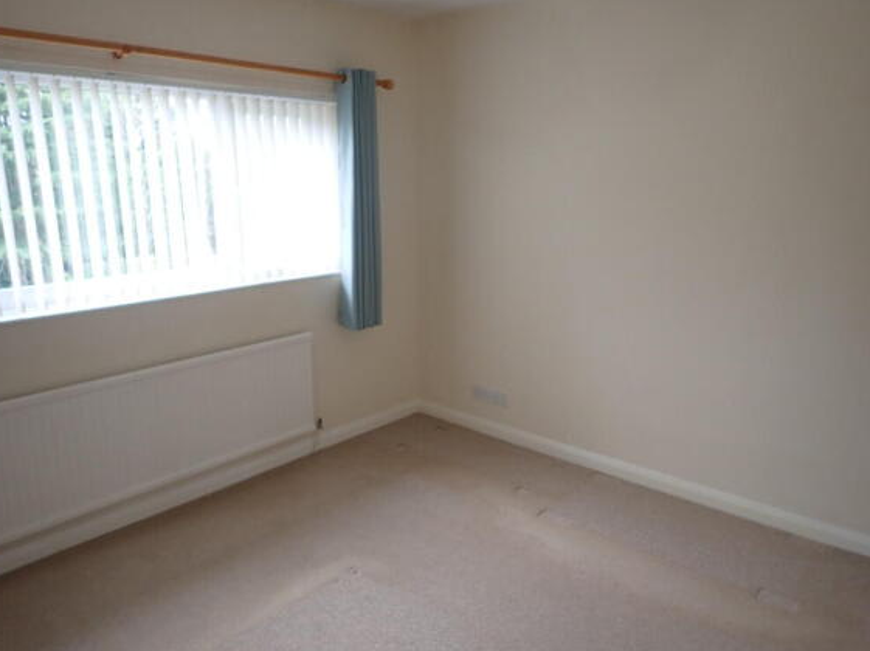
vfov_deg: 53.0
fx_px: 653
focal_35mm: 26
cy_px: 336
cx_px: 430
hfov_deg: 67.3
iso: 200
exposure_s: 1/40
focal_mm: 4.5
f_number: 2
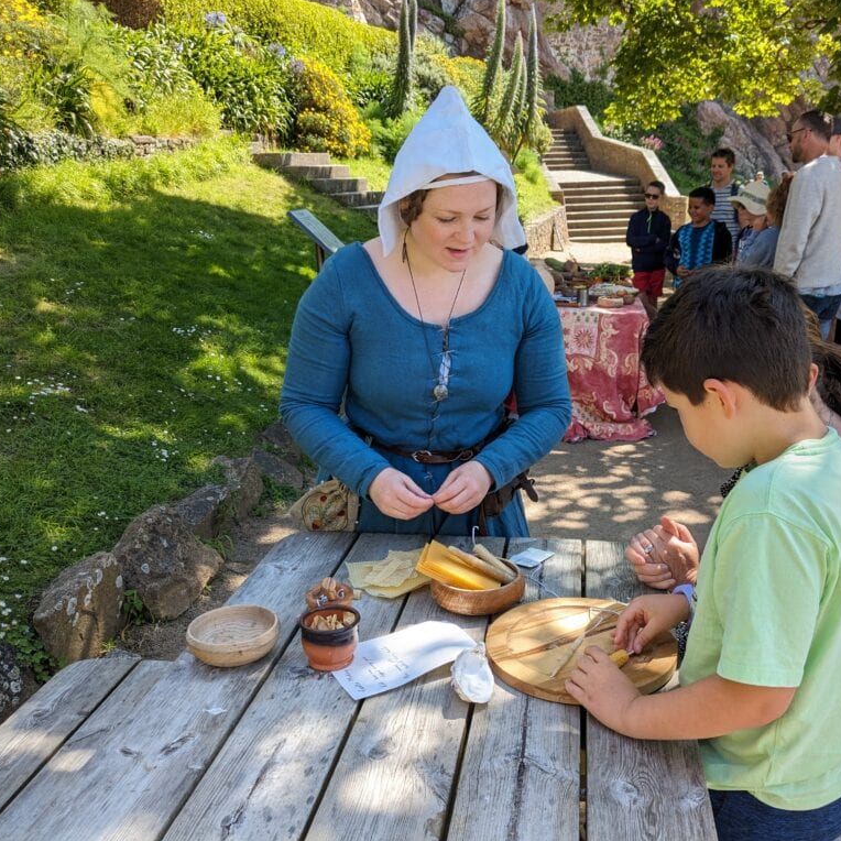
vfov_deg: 51.1
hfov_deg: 50.7
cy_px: 419
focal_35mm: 32
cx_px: 512
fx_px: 880
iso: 47
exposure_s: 1/779
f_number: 1.73
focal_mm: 4.38
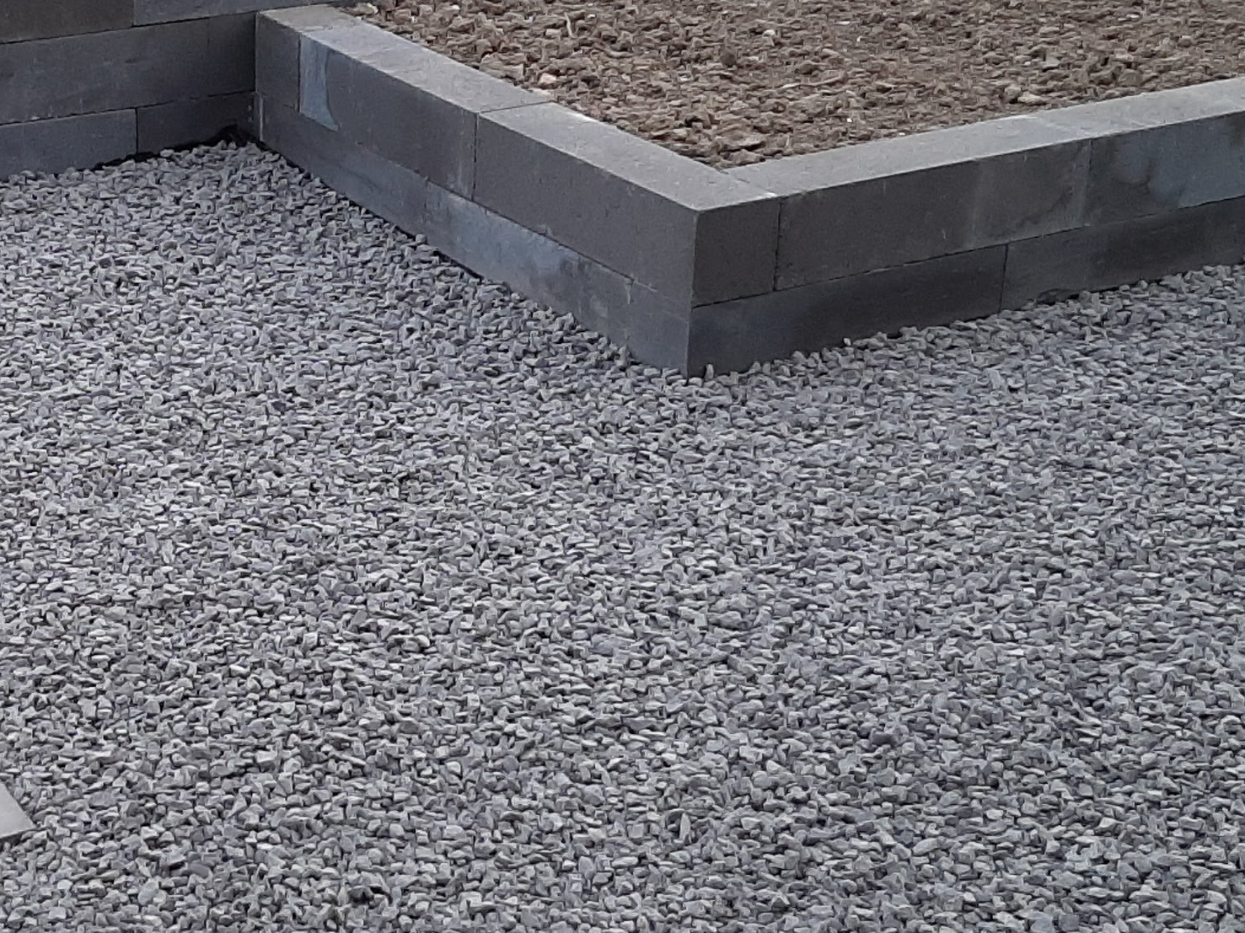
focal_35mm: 71
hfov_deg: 26.9
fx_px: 2553
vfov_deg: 20.7
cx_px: 241
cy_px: 424
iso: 100
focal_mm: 3.93
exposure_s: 1/50
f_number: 1.7
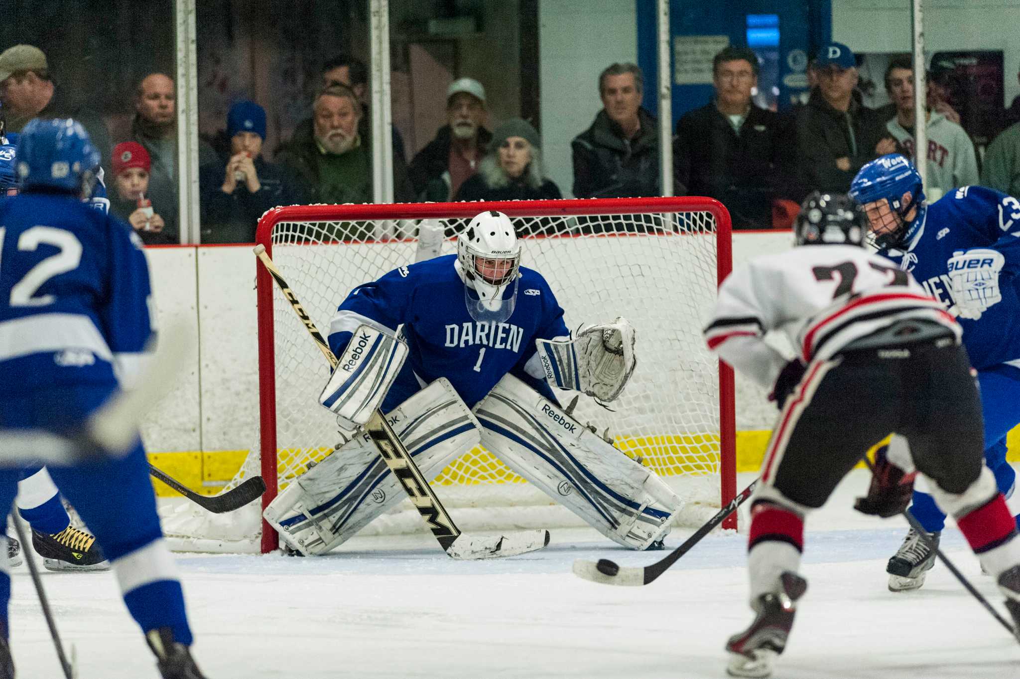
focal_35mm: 300
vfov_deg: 4.6
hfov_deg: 6.9
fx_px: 8493
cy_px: 340
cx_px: 510
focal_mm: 300
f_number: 2.8
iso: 5000
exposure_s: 1/800
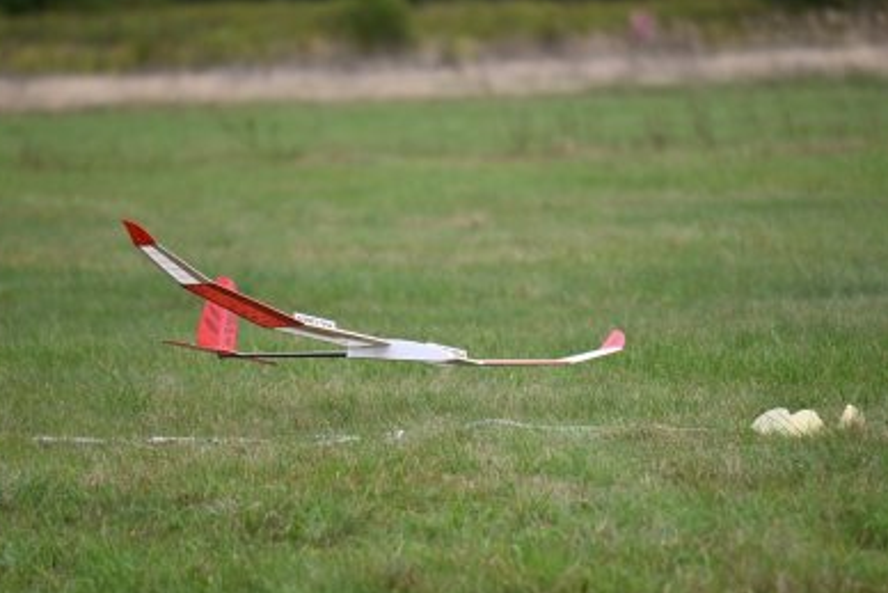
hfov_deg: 4.0
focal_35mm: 513
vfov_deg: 2.7
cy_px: 323
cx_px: 461
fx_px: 12658
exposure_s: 1/800
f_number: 6.3
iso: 640
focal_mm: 400
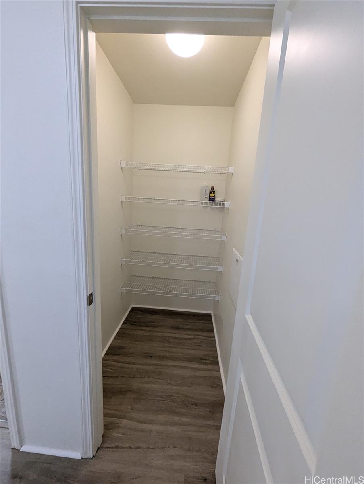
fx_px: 182
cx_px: 182
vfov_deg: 106.1
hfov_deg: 90.0
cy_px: 242
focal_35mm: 13
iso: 543
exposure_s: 1/120
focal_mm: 1.95
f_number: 2.2
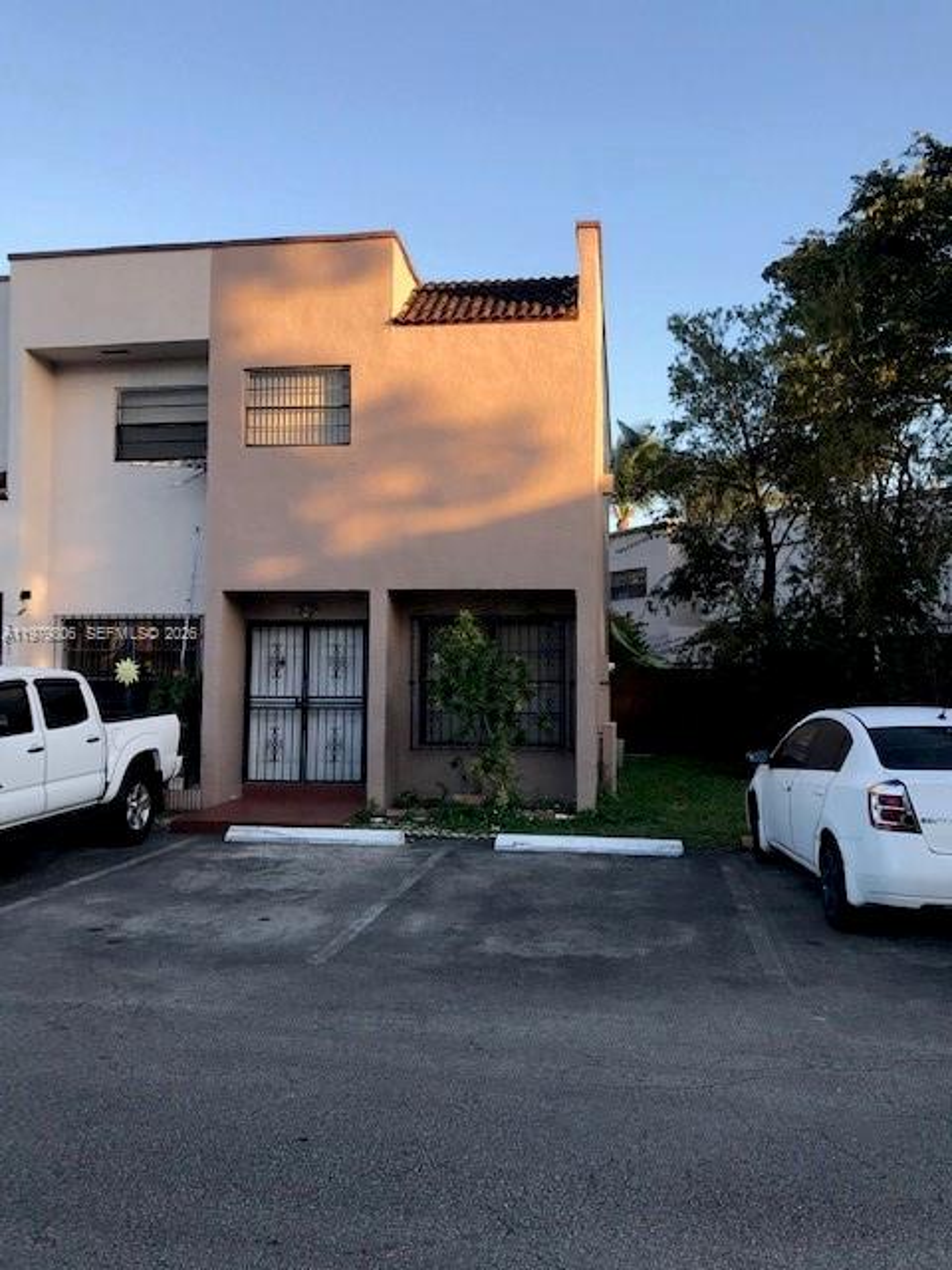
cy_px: 635
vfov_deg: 63.4
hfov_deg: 49.7
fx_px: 1027
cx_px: 476
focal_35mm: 28
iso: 20
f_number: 1.8
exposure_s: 1/424
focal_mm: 3.99
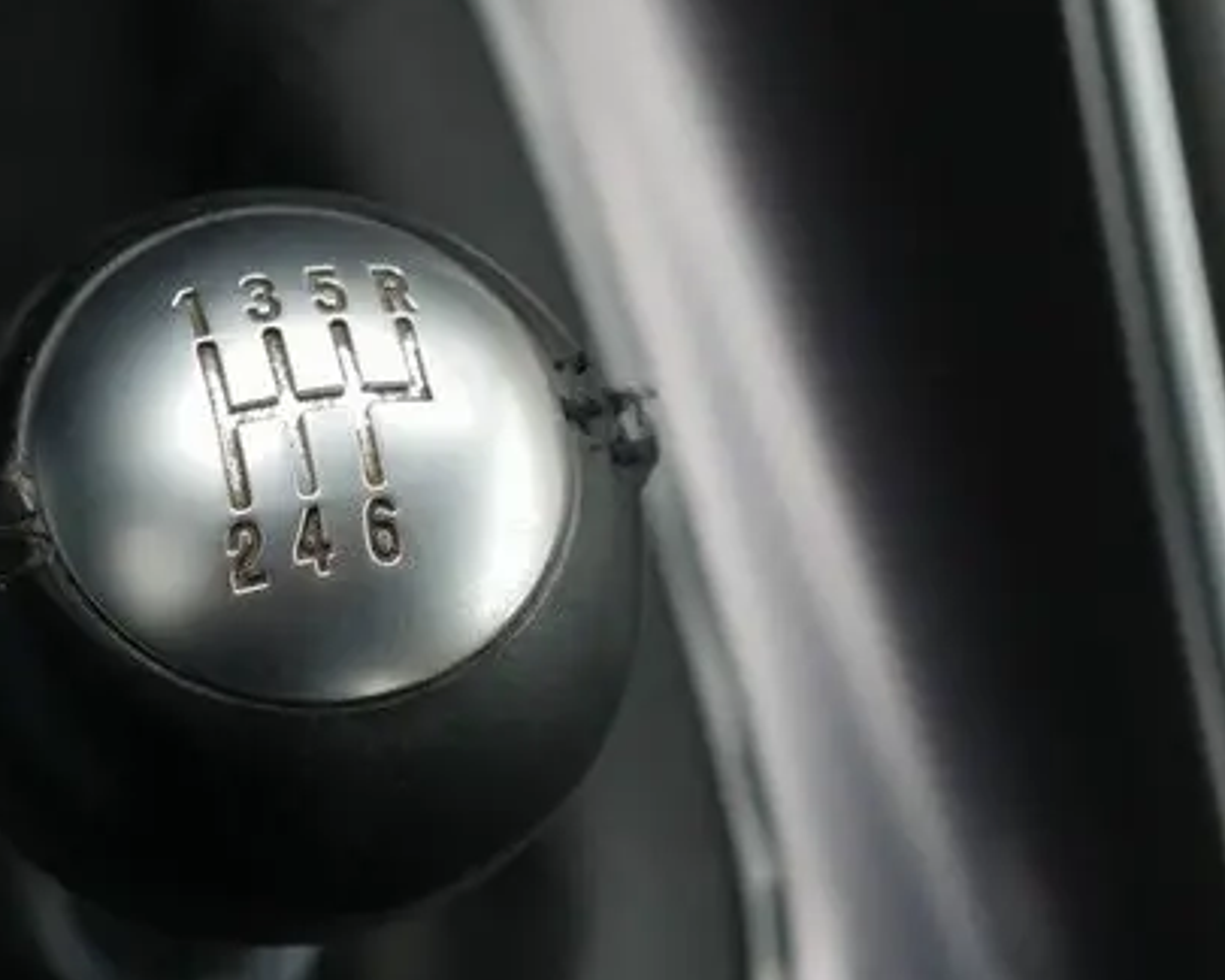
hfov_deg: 18.1
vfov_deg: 14.7
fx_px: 3807
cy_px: 498
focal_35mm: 105
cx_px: 275
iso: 500
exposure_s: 1/80
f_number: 5.4
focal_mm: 34
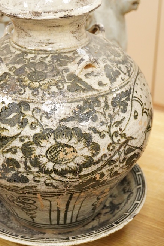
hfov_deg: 17.6
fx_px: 526
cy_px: 92
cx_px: 48
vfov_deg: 26.2
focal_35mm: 77
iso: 2500
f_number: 3.5
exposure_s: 1/250
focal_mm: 30
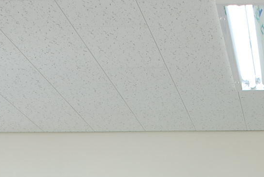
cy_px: 303
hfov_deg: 14.6
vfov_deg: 9.5
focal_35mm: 138
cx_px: 260
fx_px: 1013
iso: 200
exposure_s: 1/40
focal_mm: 26
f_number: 4
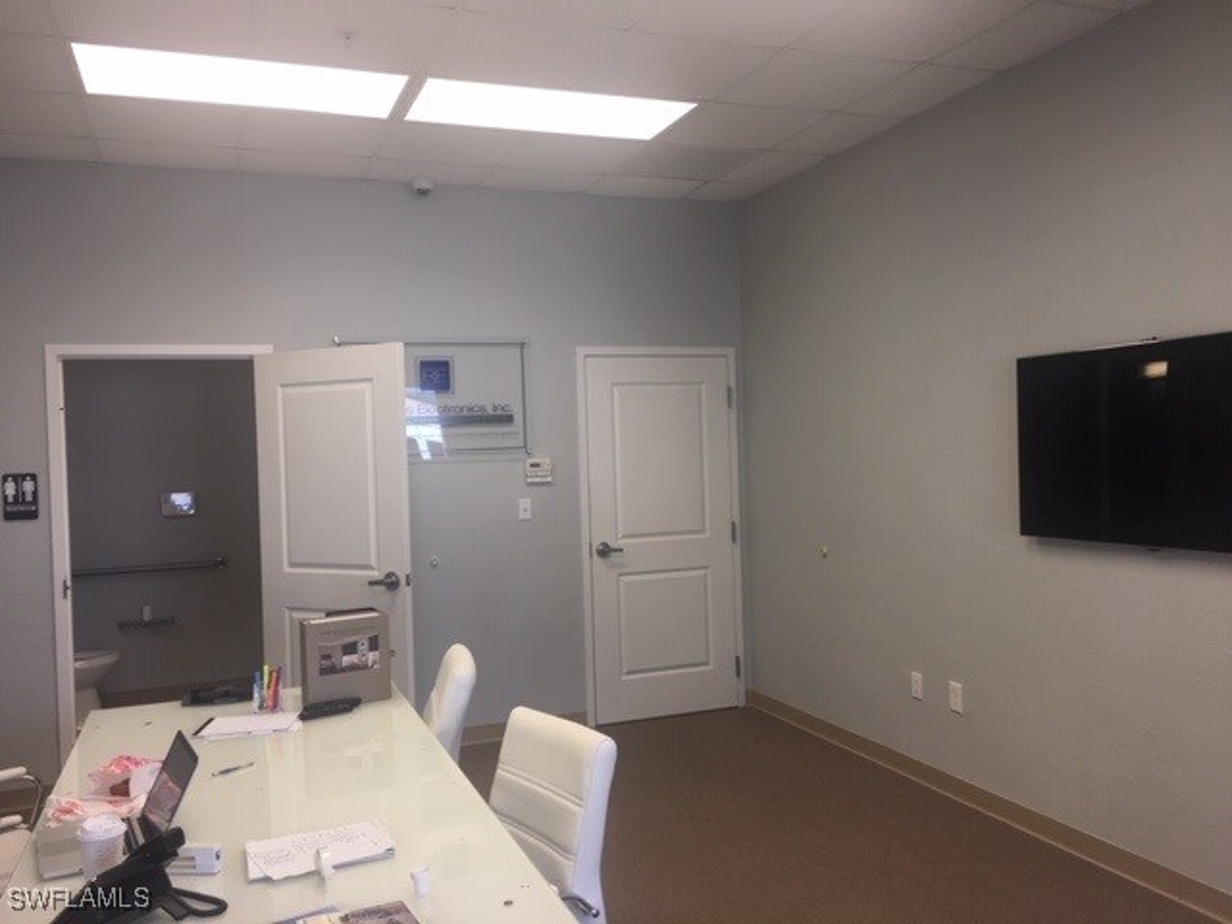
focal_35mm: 29
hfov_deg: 61.7
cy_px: 462
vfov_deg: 48.2
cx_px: 616
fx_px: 1032
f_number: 2.2
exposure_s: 1/60
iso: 25
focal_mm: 4.15
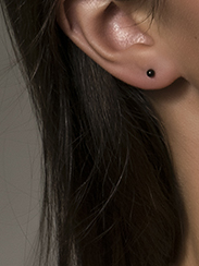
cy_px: 506
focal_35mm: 519
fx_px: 3979
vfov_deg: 3.8
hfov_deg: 2.9
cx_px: 376
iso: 100
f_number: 11
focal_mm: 55
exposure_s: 1/100
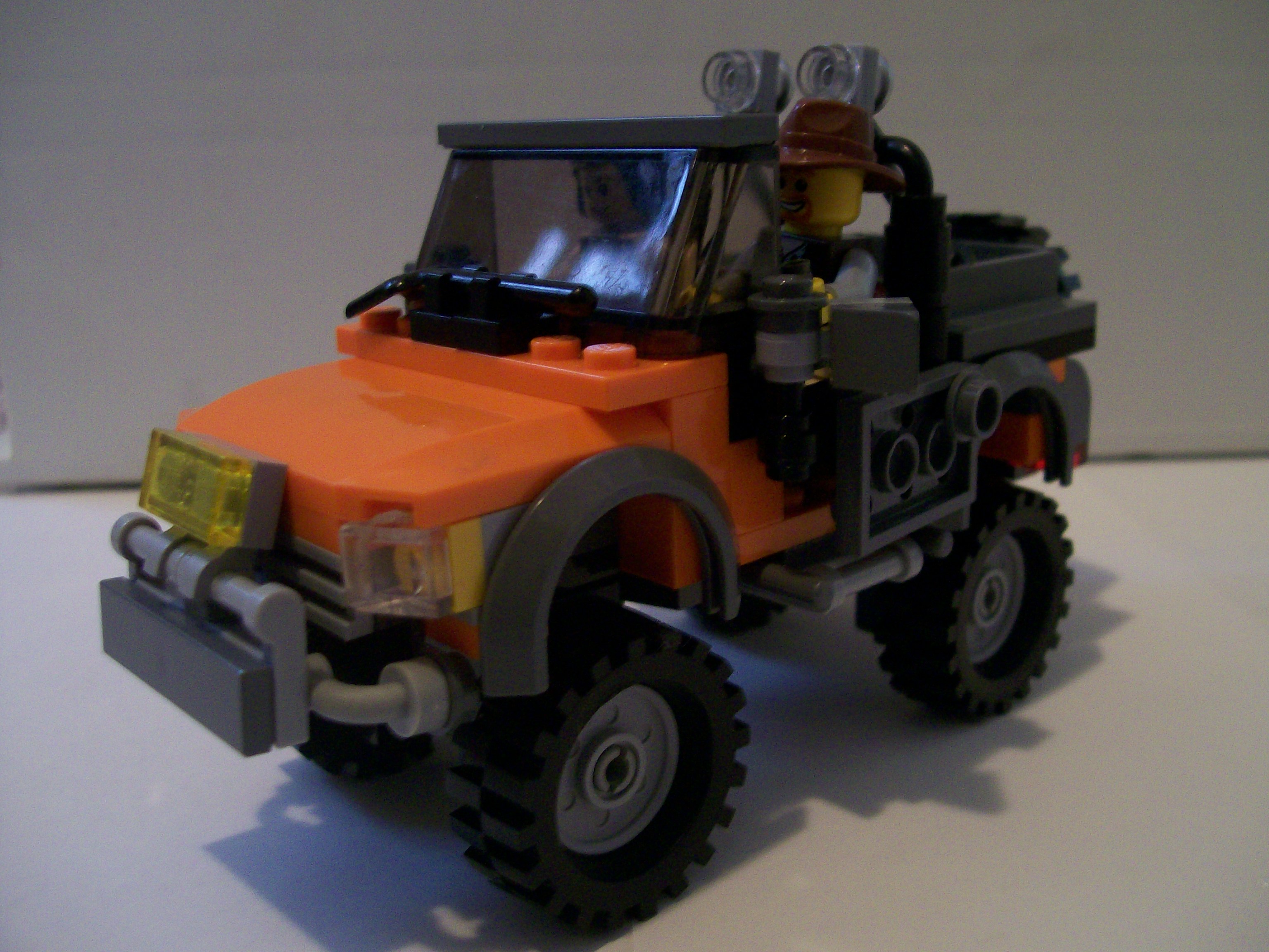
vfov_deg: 39.7
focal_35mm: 36
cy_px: 476
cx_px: 634
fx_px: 1320
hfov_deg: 51.4
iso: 160
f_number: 2.7
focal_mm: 6
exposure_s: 1/8
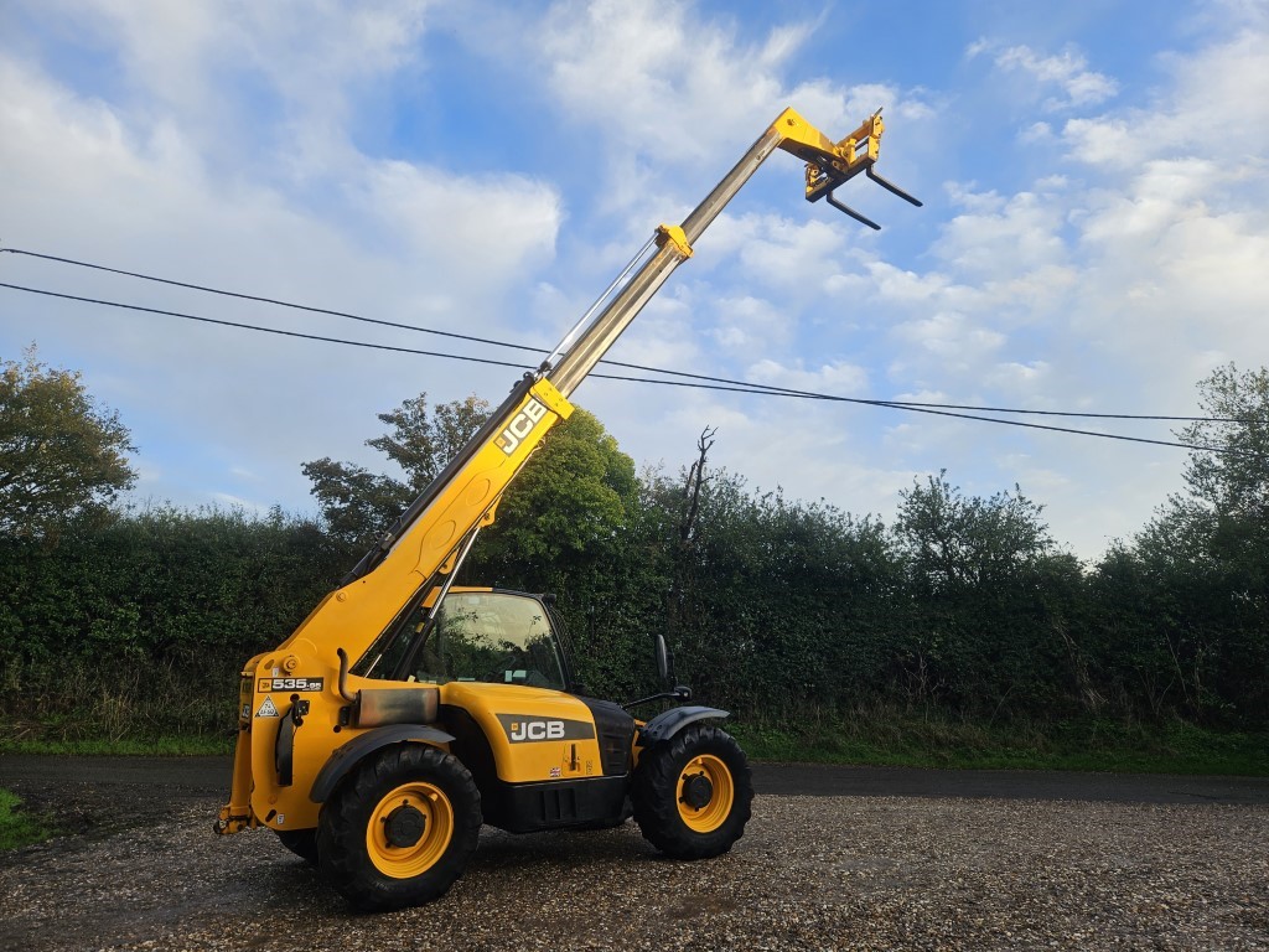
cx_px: 634
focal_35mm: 23
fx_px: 843
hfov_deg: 73.9
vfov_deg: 58.9
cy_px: 476
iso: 25
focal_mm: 5.4
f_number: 1.8
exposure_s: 1/440
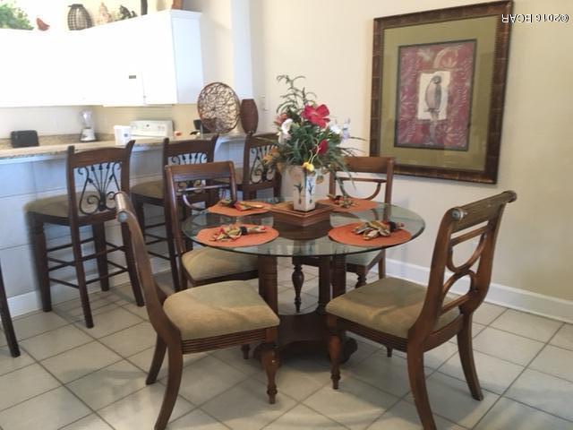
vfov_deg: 48.2
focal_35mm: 29
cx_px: 286
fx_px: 480
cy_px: 215
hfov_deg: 61.7
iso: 200
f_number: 2.2
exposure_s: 1/17
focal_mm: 4.15
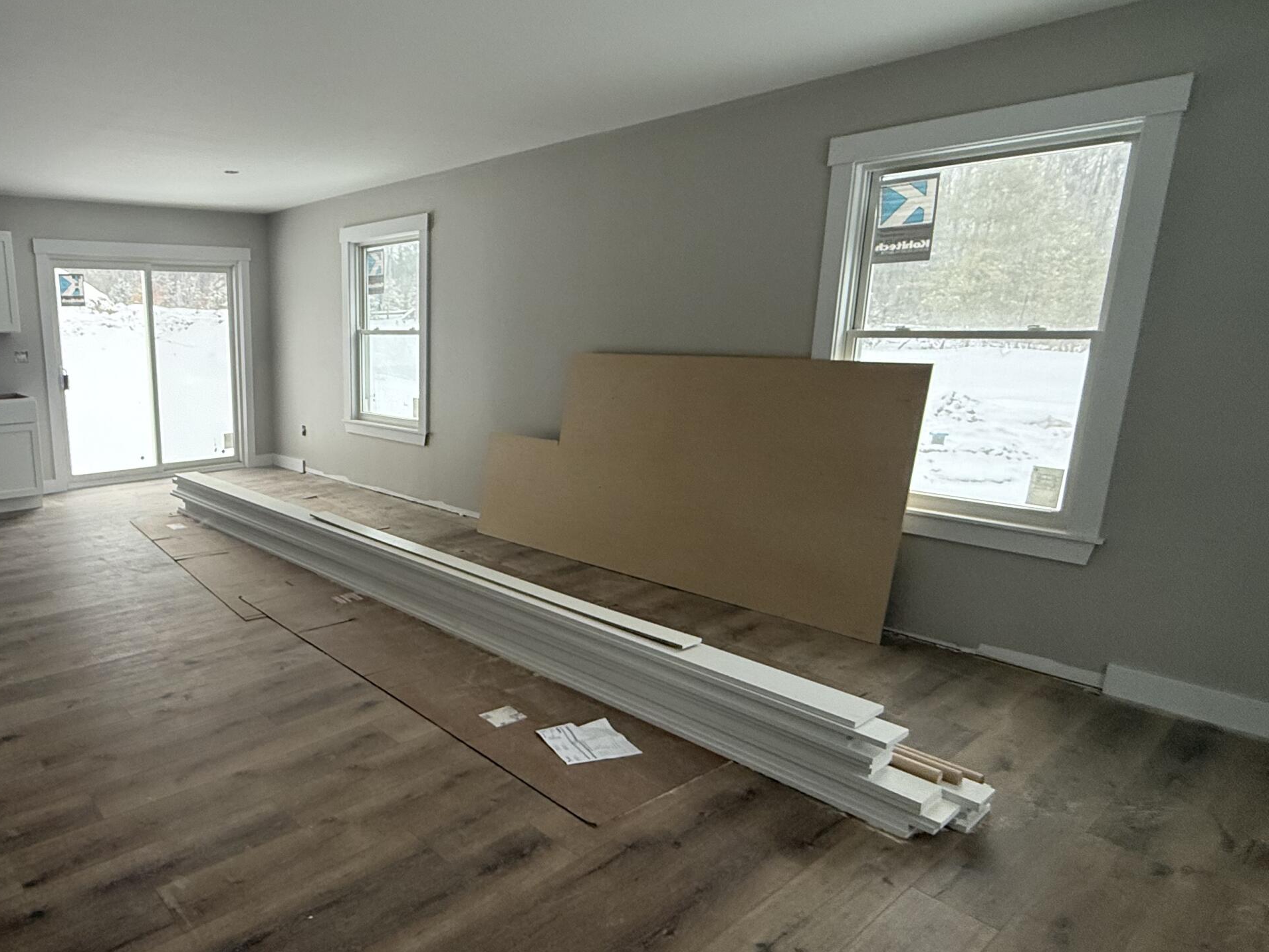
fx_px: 807
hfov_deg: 72.2
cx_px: 352
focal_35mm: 22
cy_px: 499
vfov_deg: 61.1
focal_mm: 2.22
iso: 160
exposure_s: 1/99
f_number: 2.2
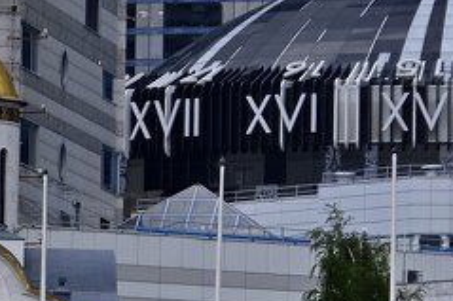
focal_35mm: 422
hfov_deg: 4.9
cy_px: 114
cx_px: 25
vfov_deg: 3.3
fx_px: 5306
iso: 100
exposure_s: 1/60
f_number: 8
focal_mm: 56
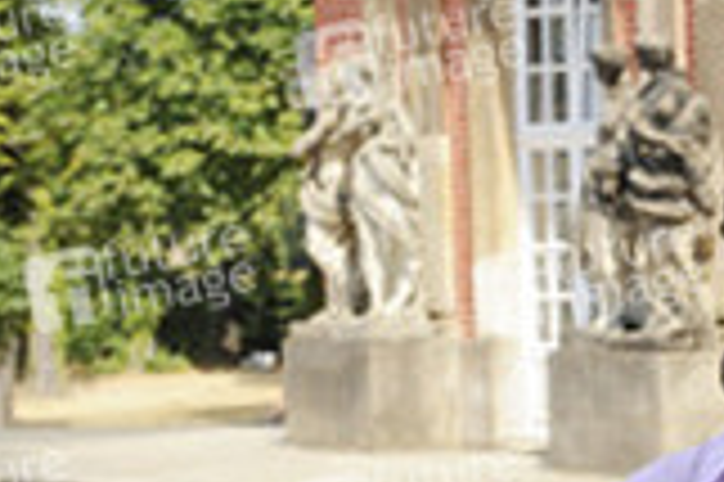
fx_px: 3094
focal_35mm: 154
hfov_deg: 12.9
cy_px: 617
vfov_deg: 8.8
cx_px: 920
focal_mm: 55
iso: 250
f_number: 9
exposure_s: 1/320
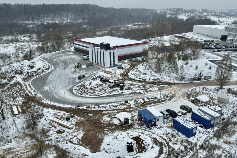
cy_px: 79
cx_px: 118
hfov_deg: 78.6
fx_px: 145
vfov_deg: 57.2
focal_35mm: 22
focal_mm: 8.38
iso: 120
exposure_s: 1/240
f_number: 2.8
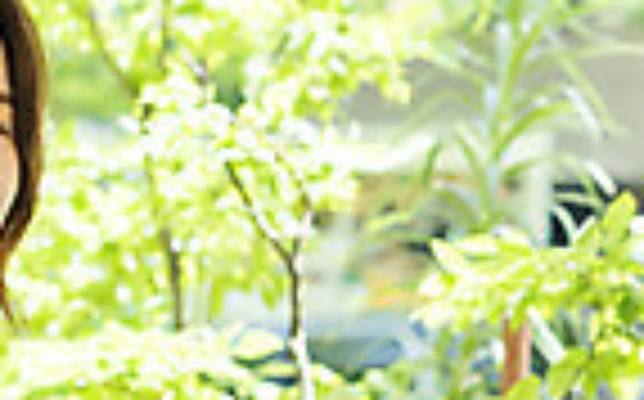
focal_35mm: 214
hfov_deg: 9.8
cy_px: 391
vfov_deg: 6.1
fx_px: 3752
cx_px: 552
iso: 400
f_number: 3.2
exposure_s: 1/1000
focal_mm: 50
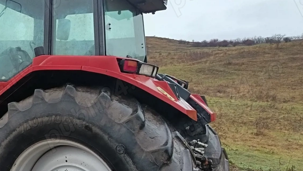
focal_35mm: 46
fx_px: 370
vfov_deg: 25.9
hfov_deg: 41.5
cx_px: 38
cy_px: 113
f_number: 1.75
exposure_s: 1/100
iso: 268
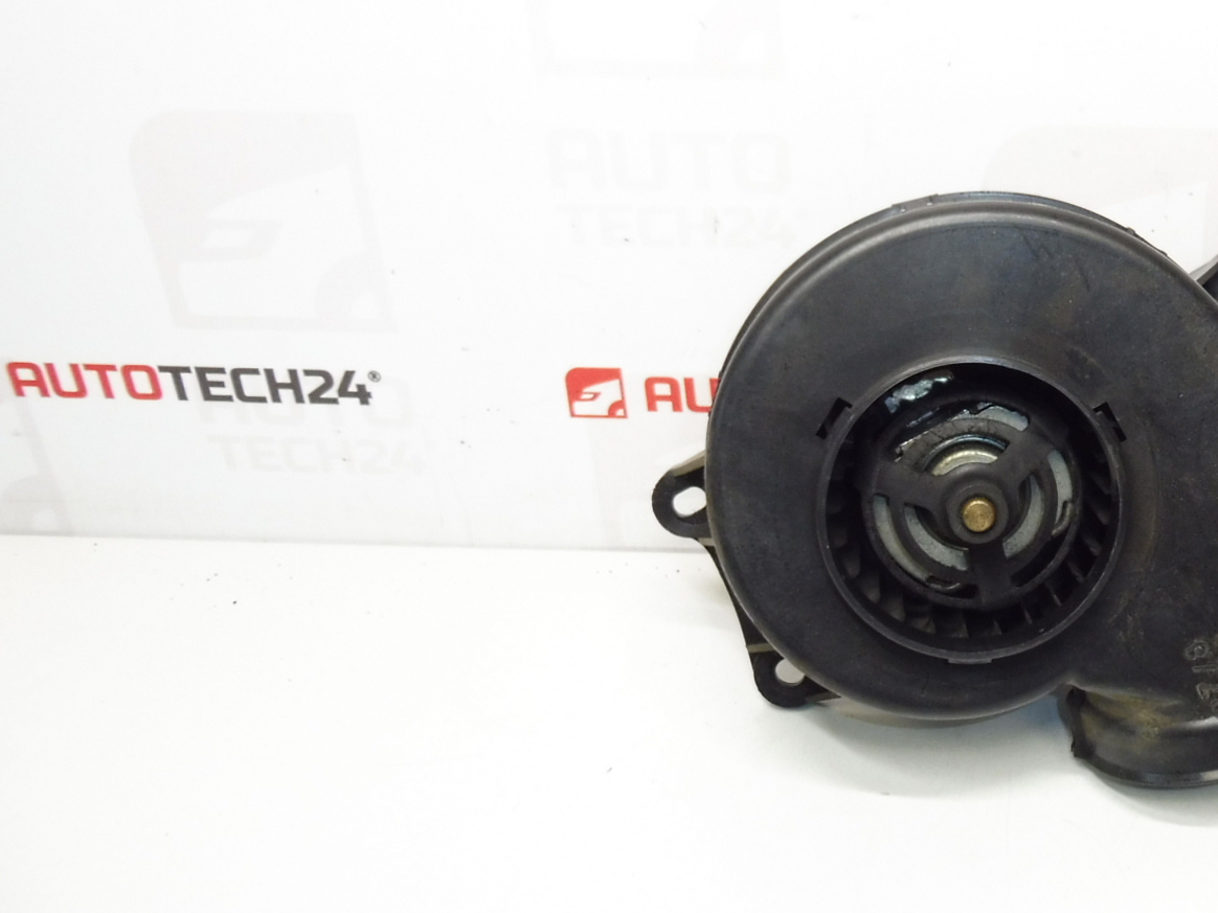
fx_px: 1548
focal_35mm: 44
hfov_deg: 40.3
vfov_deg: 32.9
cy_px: 413
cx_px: 1056
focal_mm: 4.4
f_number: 3.5
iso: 200
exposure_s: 1/60
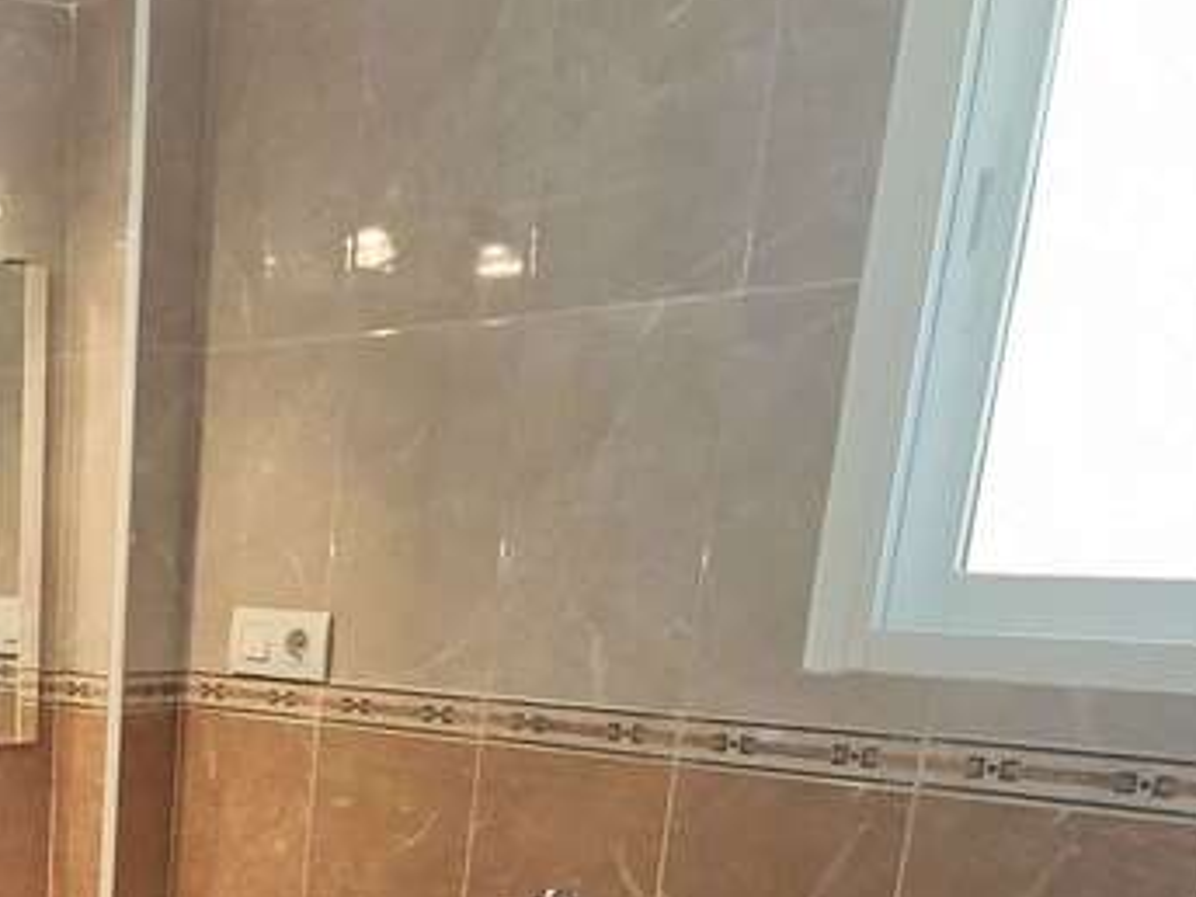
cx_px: -123
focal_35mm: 52
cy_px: 1140
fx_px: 1797
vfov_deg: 24.7
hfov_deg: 32.4
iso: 160
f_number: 2.2
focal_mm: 2.16
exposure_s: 1/50
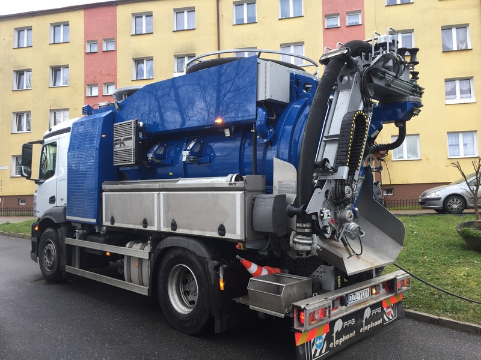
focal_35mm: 29
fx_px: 403
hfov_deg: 61.7
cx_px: 240
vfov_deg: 48.2
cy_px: 180
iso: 40
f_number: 2.2
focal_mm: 4.15
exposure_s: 1/100
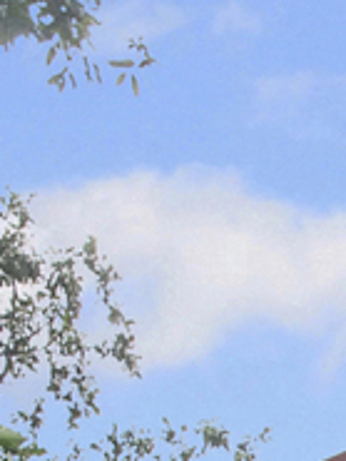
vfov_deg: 6.3
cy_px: 1206
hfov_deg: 4.6
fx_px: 3927
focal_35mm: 295
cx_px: 1348
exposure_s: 1/125
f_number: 8
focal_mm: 35
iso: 200
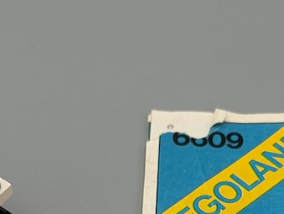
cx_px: 214
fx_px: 1487
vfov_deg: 8.1
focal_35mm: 181
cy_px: 268
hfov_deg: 10.9
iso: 64
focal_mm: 6.76
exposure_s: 1/762
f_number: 1.78
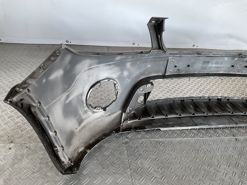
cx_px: 124
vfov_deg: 48.2
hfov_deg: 61.7
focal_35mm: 29
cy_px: 92
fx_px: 207
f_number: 1.8
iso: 40
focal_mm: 3
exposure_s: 1/50
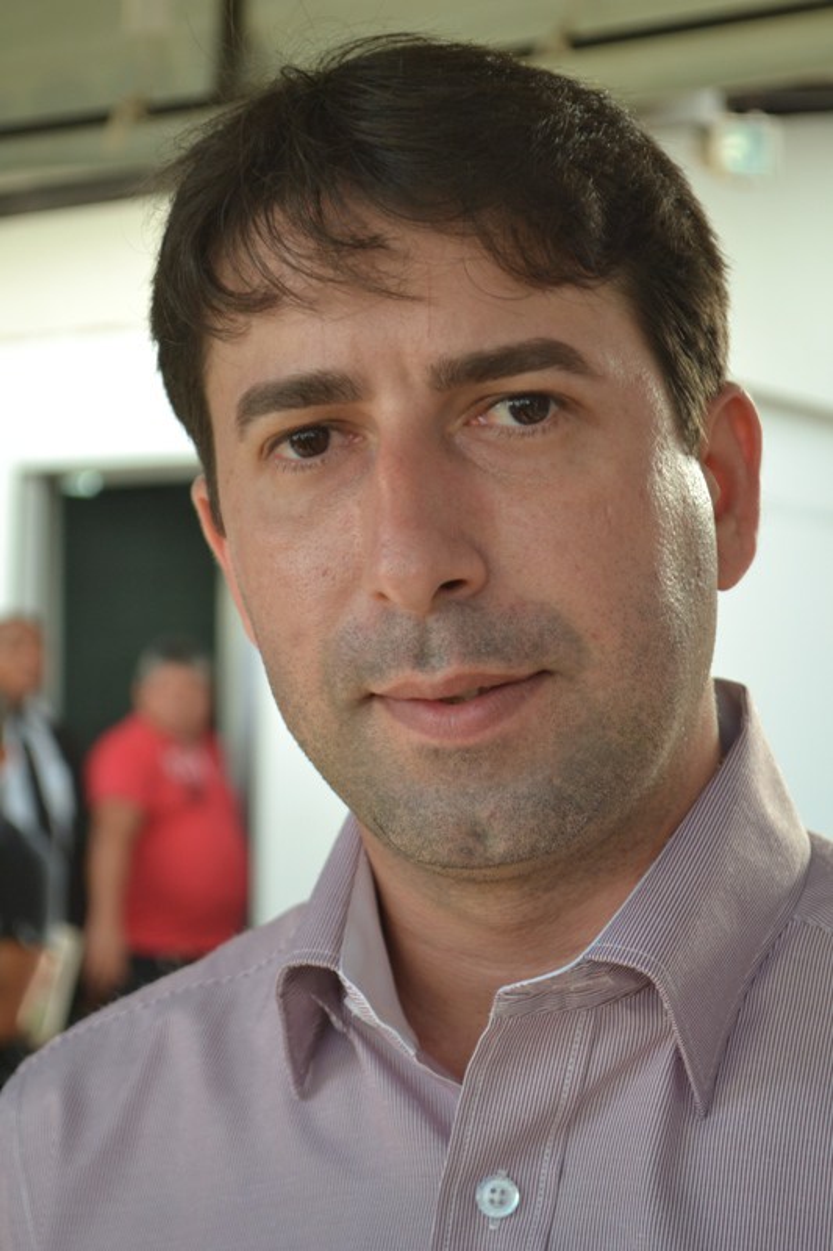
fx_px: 2864
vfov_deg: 24.6
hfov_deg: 16.5
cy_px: 626
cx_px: 416
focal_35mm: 82
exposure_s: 1/125
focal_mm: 55
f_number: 5.6
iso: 360
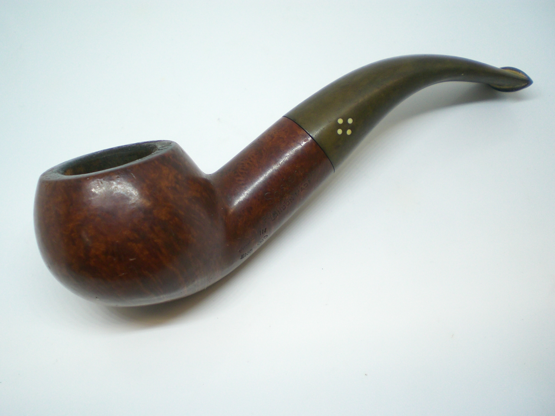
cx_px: 278
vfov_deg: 37.7
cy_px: 208
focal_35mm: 38
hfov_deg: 49.0
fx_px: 609
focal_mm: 6.3
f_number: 3.1
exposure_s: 1/80
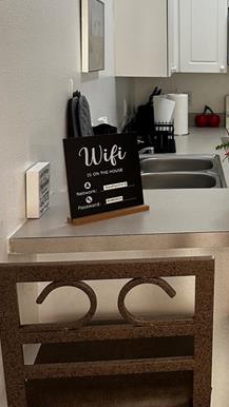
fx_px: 562
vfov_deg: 39.1
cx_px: 261
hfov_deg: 21.7
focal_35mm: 52
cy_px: 118
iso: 125
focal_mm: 6.86
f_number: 1.78
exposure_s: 1/120
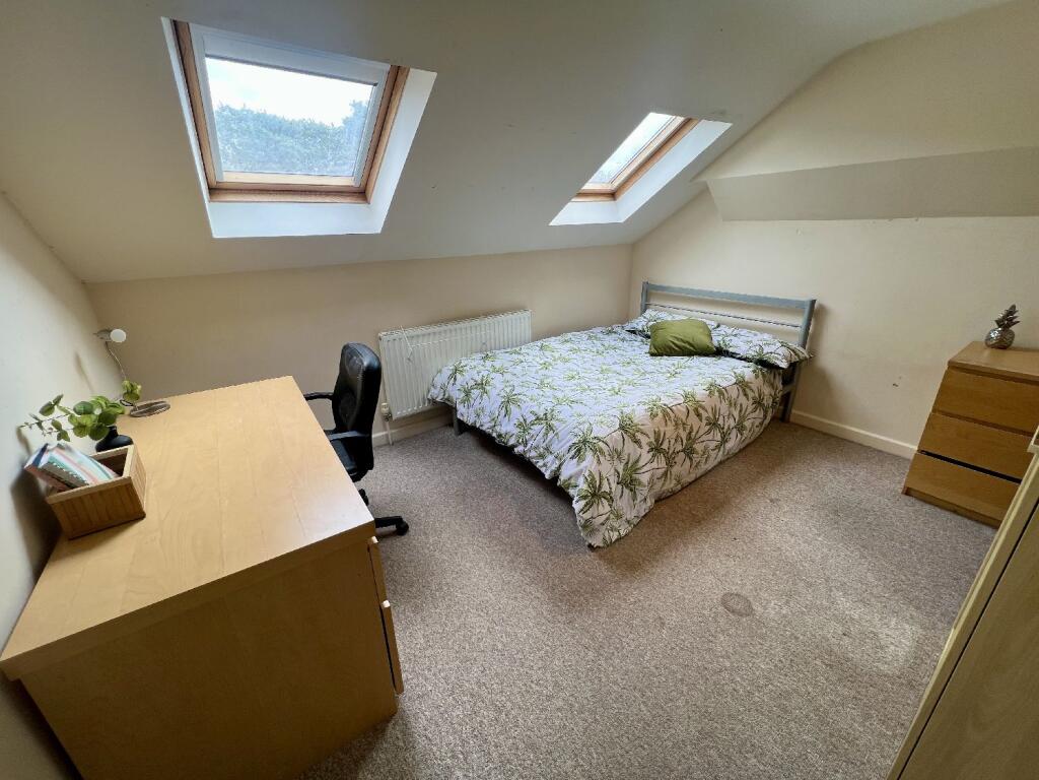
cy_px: 390
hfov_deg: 106.2
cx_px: 520
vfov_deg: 89.9
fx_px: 390
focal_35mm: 13
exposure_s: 1/100
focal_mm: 1.57
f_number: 1.8
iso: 32
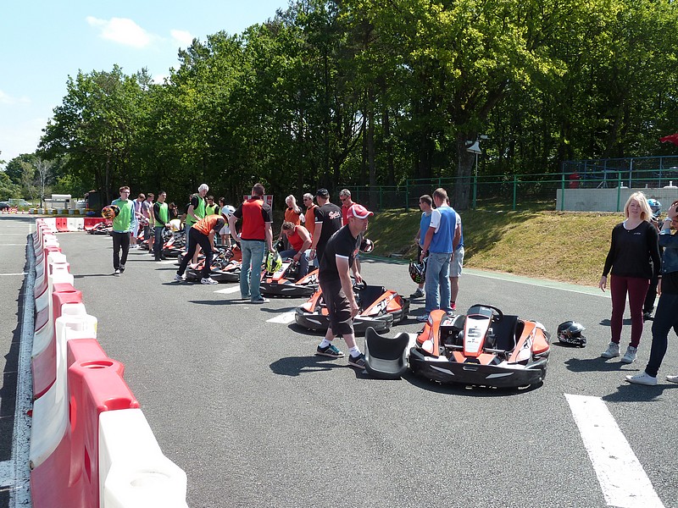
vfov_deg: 44.2
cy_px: 254
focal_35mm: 32
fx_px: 627
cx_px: 339
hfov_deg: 56.8
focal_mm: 5.3
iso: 80
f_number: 4
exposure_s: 1/320
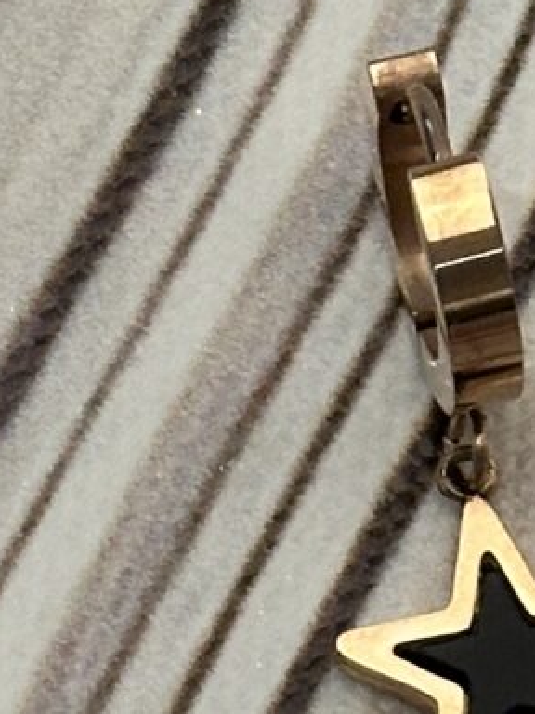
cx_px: 130
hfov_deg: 4.6
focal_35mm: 320
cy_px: 89
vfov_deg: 6.2
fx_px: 6594
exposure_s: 1/50
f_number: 1.78
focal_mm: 6.86
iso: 250
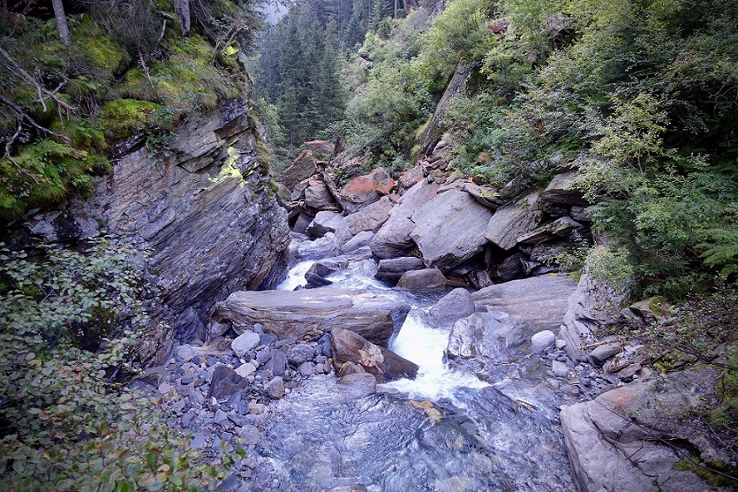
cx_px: 369
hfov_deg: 73.7
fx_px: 492
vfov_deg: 53.1
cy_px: 246
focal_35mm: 24
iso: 125
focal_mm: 8.8
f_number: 2.5
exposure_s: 1/30
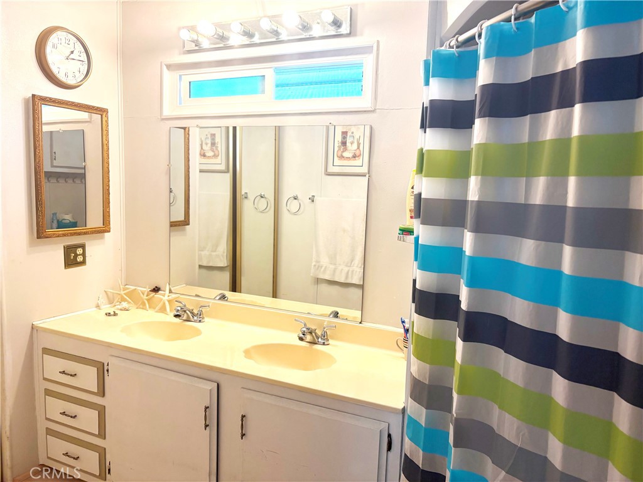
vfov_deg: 53.1
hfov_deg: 67.3
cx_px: 322
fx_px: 483
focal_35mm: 26
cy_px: 241
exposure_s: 1/120
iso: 125
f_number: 1.6
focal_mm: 5.96
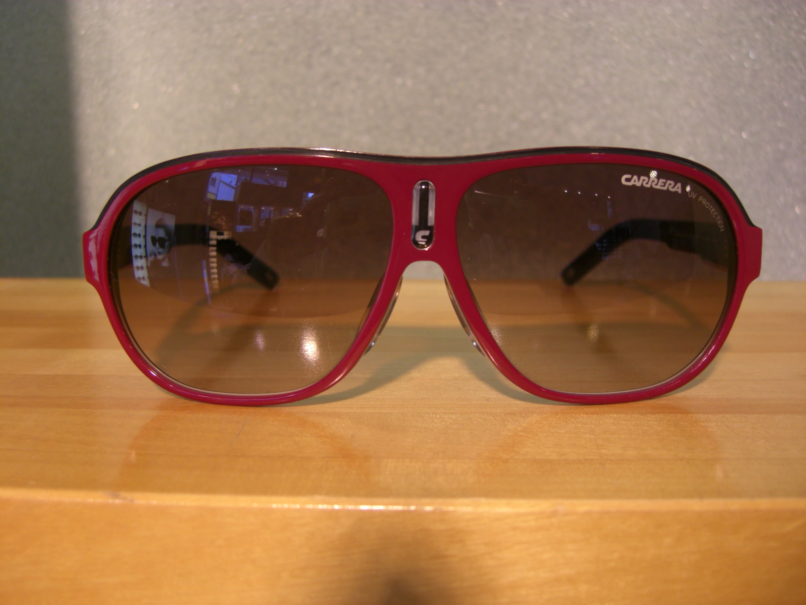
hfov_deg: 49.0
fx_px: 885
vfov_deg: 37.7
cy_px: 302
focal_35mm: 38
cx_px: 403
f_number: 2.8
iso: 100
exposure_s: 1/60
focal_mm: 7.9
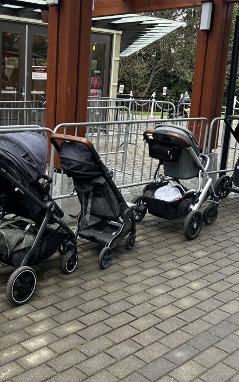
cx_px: 43
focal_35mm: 45
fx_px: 469
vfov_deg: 44.3
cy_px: 179
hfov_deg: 27.9
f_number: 1.5
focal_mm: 5.7
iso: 80
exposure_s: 1/121
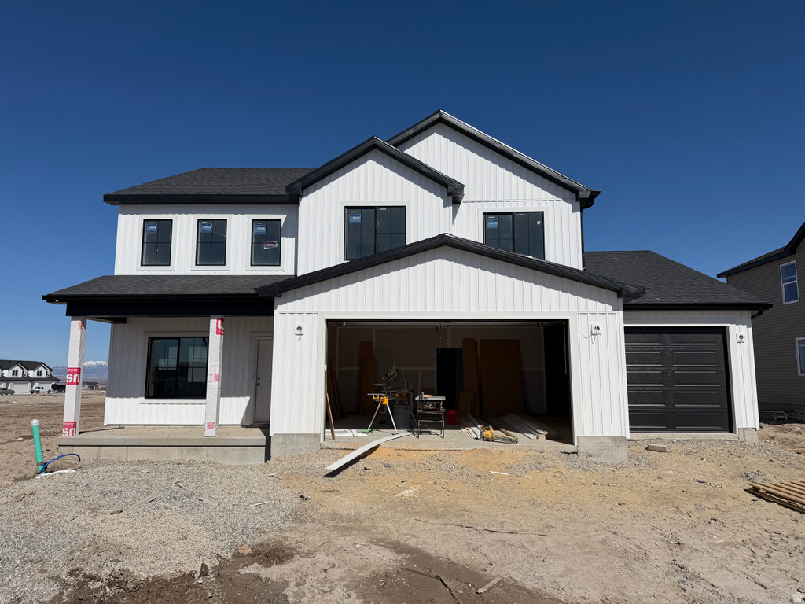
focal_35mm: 24
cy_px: 302
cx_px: 402
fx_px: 558
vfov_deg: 56.8
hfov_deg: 71.6
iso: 80
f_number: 1.78
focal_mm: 6.76
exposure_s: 1/17544
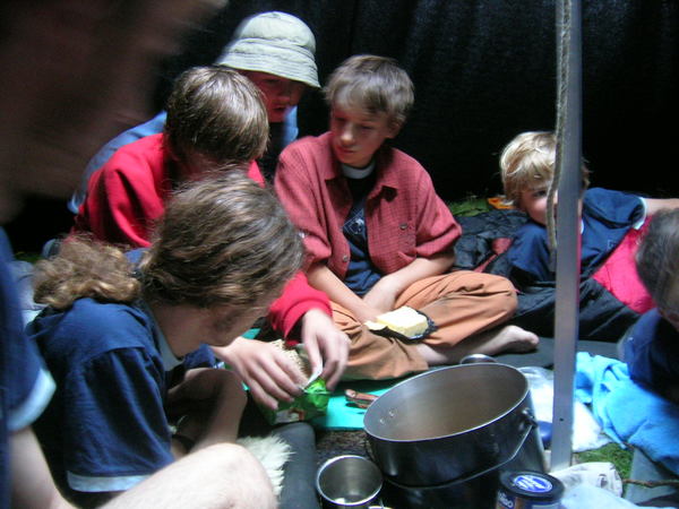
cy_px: 254
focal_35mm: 35
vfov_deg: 40.7
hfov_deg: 52.6
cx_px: 340
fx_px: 687
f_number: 2.8
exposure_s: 1/3.4
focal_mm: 5.4
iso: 200
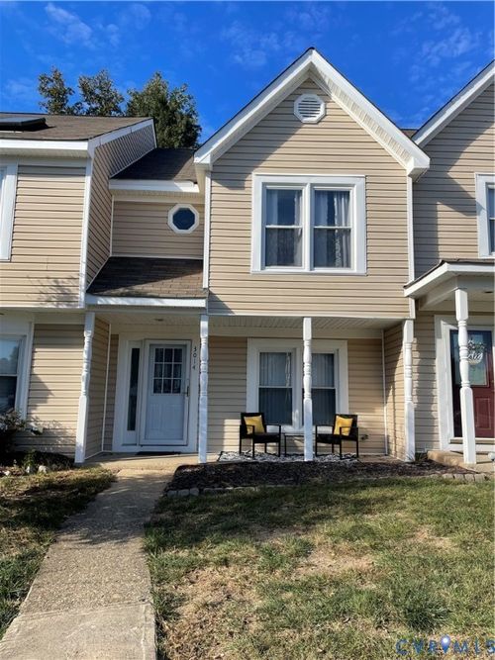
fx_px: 496
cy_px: 330
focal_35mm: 26
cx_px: 248
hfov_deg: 53.0
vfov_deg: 67.3
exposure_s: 1/2564
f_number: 1.6
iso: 32
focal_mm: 4.2
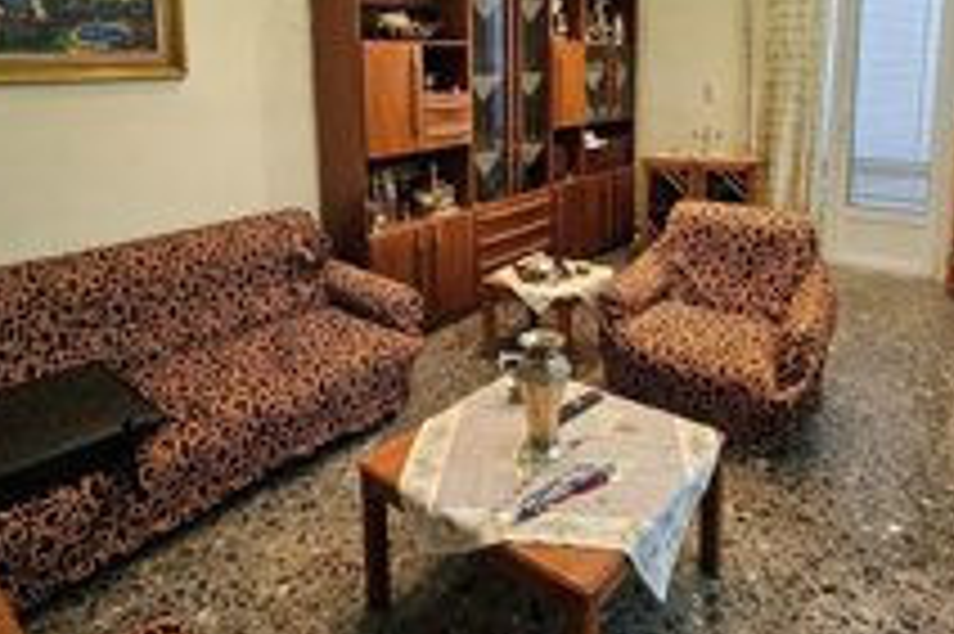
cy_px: 162
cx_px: 531
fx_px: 609
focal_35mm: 23
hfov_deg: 75.9
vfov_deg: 52.7
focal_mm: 2.2
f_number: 2.2
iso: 200
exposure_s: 1/50
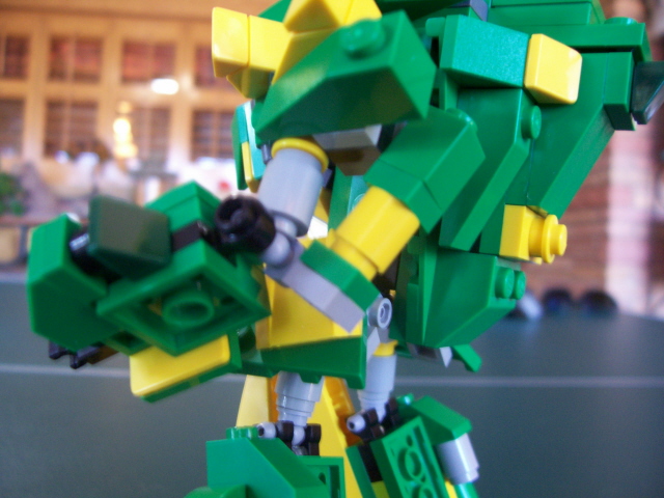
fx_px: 652
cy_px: 249
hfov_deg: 54.0
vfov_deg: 41.8
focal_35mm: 34
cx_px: 332
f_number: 2.7
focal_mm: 5.6
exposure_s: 1/8
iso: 160
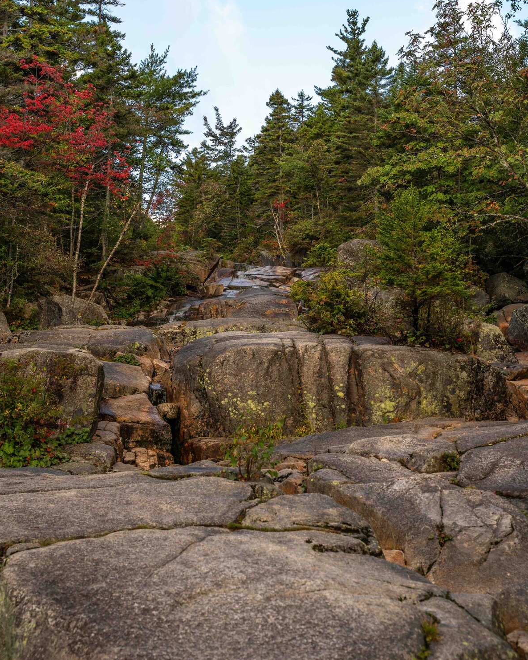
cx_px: 265
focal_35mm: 50
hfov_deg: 30.4
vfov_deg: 37.5
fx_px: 970
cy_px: 310
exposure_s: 1/125
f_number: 4.5
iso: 100
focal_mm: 43.6
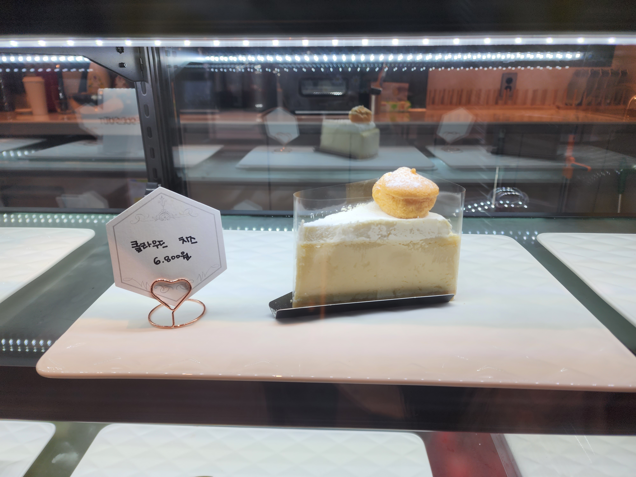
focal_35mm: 23
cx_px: 318
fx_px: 423
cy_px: 238
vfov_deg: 58.9
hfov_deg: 73.9
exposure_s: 1/120
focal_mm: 6.4
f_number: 1.8
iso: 32
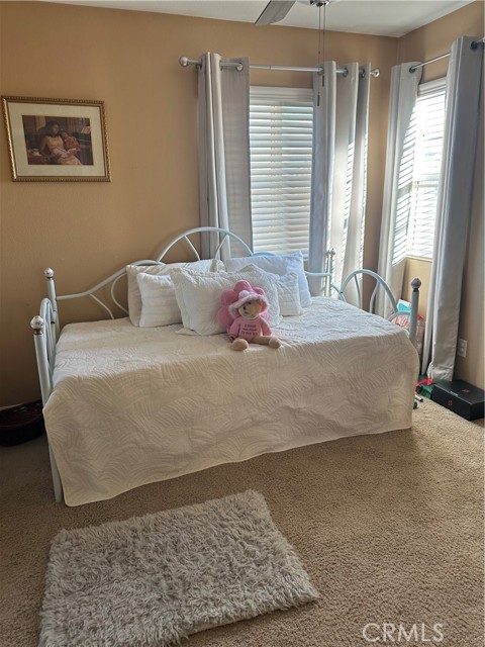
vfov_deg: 71.6
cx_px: 242
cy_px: 324
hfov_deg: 56.8
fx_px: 448
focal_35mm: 24
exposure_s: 1/121
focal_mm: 6.86
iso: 100
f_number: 1.78
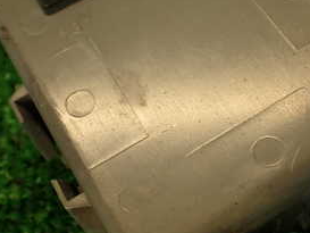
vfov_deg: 22.3
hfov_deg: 29.3
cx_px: 188
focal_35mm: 66
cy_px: 106
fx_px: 591
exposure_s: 1/60
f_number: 2.3
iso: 160
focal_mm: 5.4
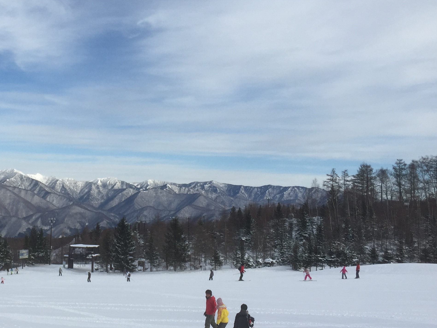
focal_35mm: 50
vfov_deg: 29.1
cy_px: 163
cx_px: 73
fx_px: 631
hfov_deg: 36.6
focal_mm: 4.15
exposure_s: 1/2825
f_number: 2.2
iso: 32
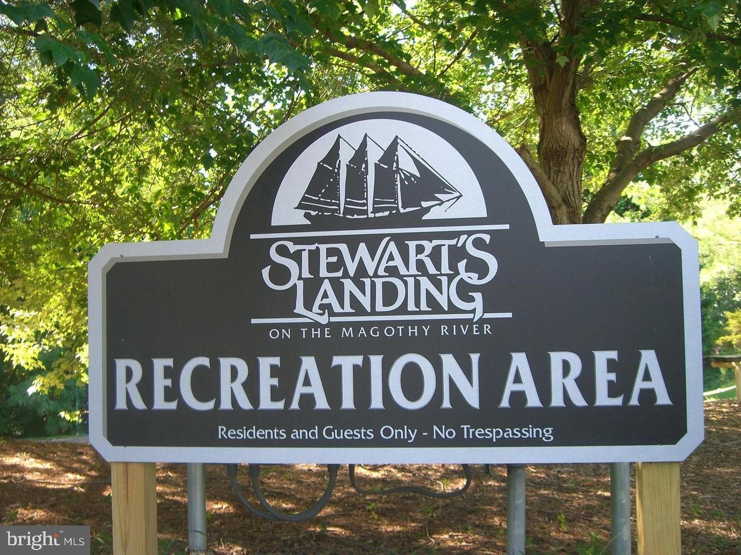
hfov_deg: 49.0
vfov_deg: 37.7
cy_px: 278
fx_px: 813
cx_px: 370
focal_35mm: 38
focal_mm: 7.9
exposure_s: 1/60
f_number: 2.8
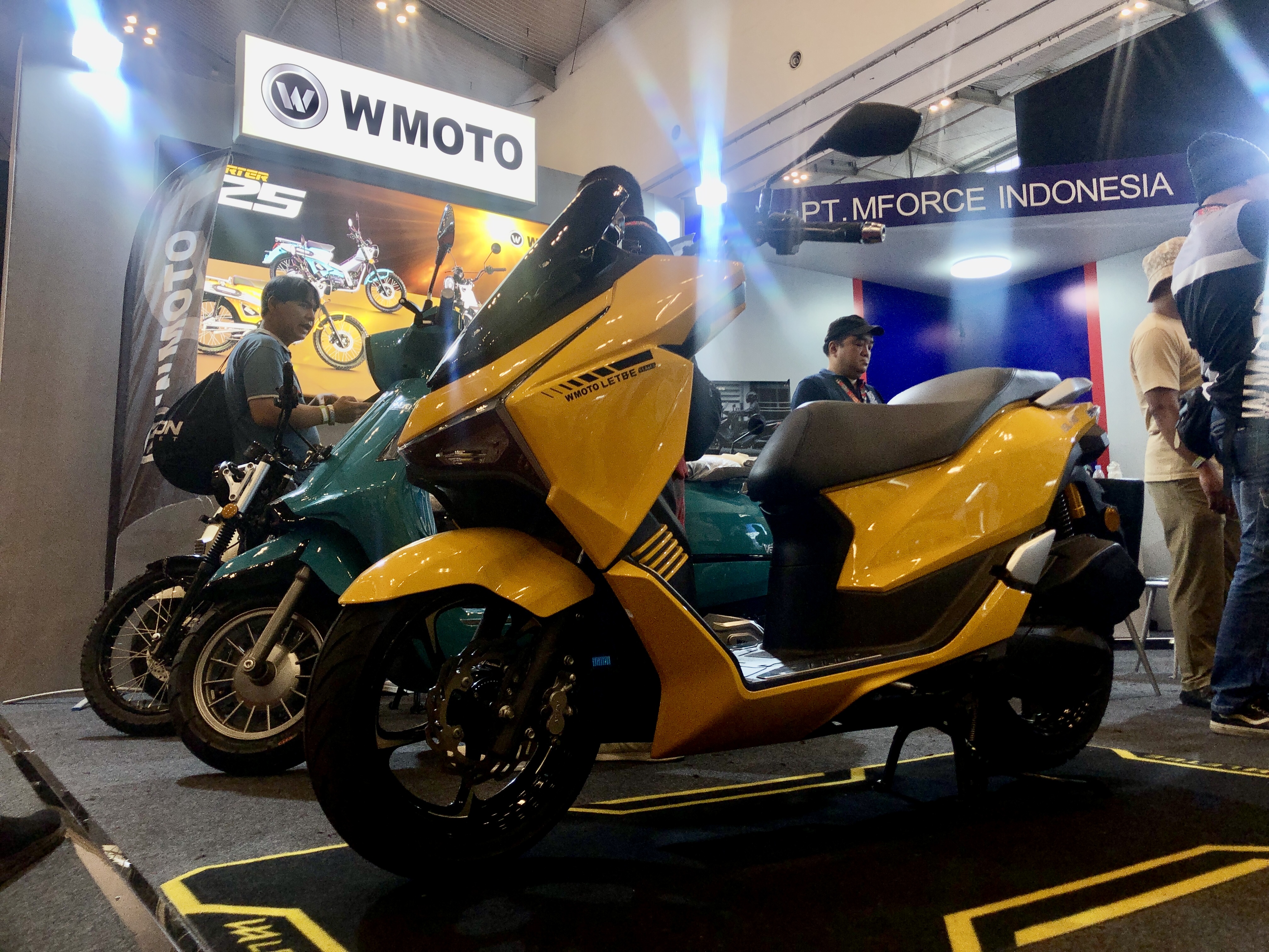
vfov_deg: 49.7
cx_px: 634
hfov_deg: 63.4
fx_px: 1026
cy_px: 476
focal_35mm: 28
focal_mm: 4
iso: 25
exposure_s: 1/100
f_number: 1.8
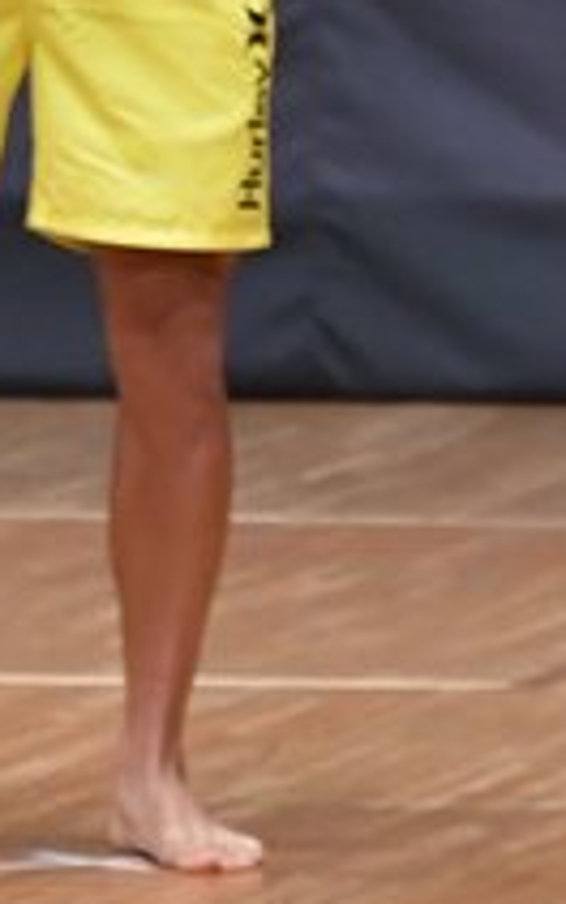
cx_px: -66
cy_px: -86
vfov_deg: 2.0
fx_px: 26341
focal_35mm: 1068
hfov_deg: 1.2
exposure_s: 1/400
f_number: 5.6
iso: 6400
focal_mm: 190
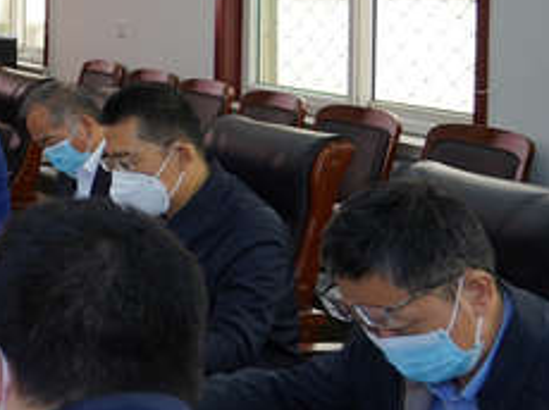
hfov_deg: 20.2
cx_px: -310
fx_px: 1283
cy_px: -8
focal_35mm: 81
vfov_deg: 17.7
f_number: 4
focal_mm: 24
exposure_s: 1/60
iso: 200
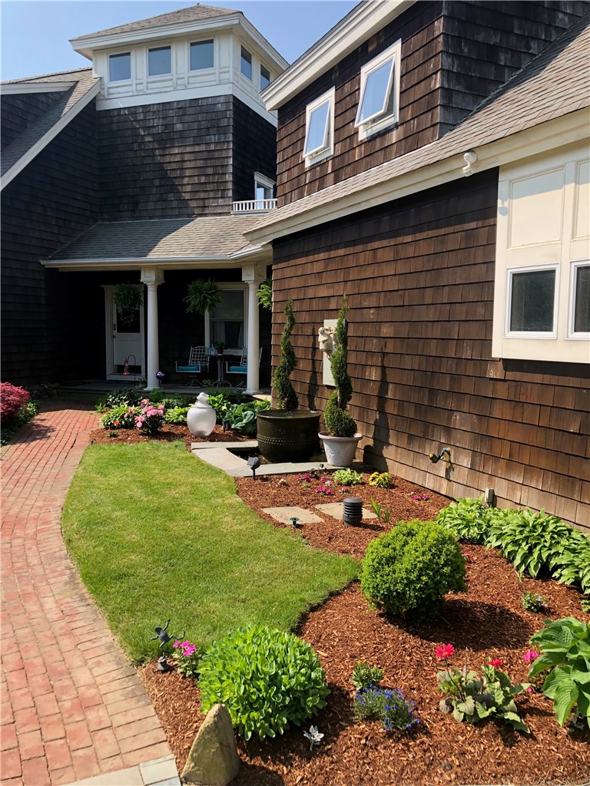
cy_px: 393
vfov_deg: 63.4
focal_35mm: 28
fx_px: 636
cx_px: 295
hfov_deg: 49.7
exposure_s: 1/787
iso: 20
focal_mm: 3.99
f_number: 1.8
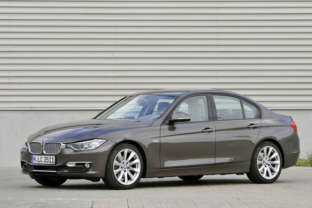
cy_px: 104
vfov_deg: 7.9
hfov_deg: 11.8
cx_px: 156
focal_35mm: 174
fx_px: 1508
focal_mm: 116
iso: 200
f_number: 8
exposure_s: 1/125
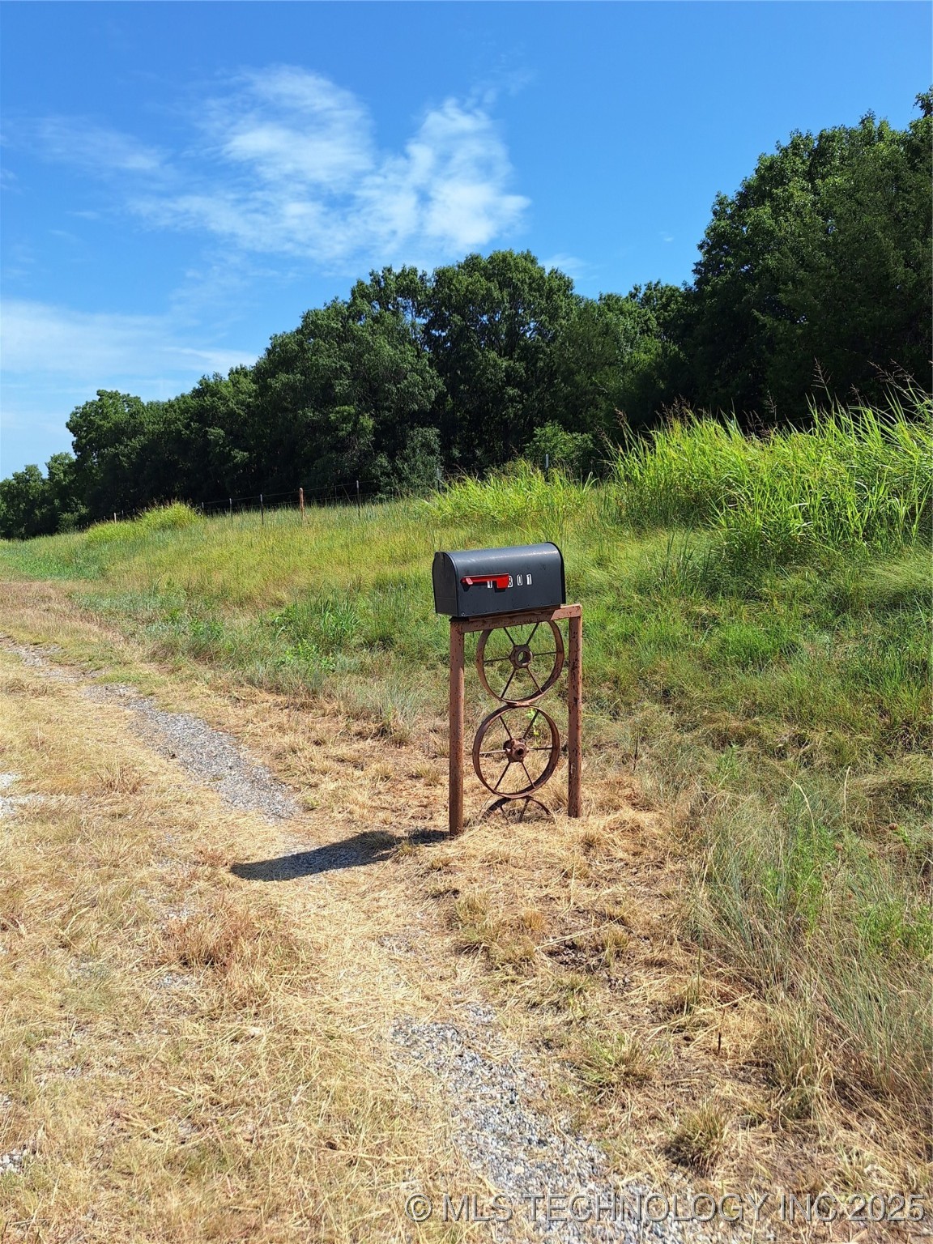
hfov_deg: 58.9
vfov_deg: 73.9
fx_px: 827
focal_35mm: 23
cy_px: 622
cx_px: 466
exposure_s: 1/2427
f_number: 1.8
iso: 40
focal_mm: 5.54
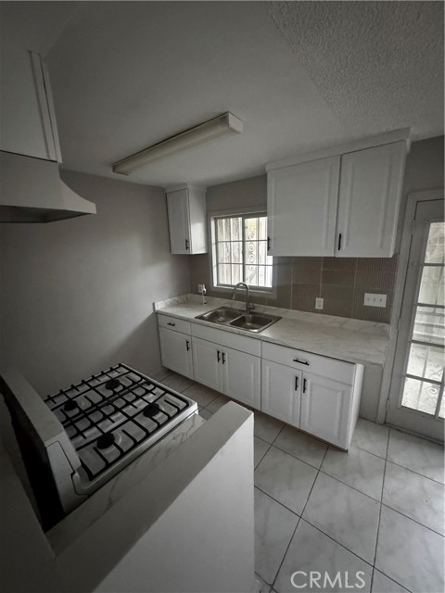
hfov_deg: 85.7
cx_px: 222
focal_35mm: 14
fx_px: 240
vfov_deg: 102.1
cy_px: 296
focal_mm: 2.22
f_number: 2.2
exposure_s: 1/41
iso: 1250
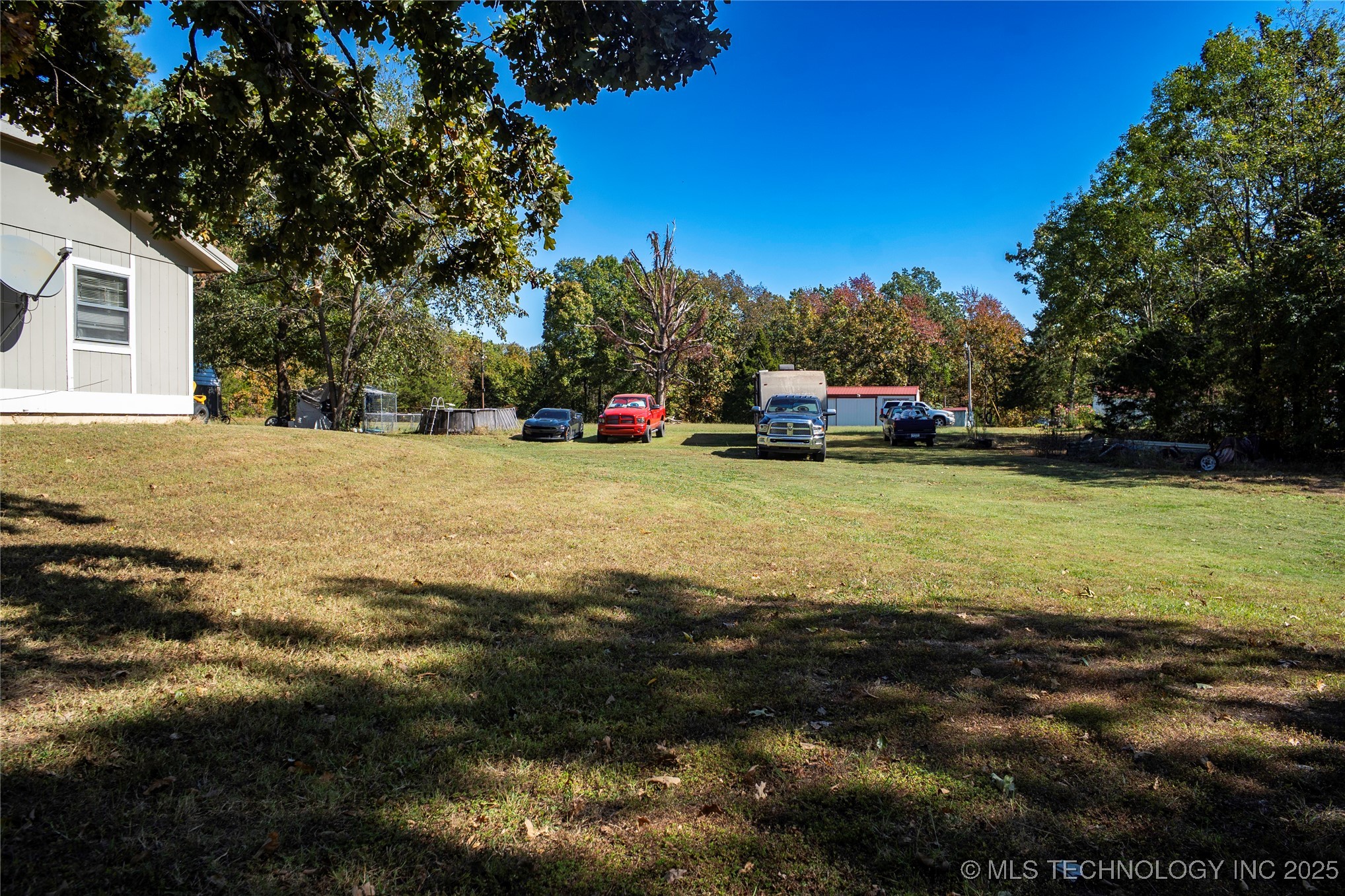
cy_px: 448
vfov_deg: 53.1
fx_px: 897
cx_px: 672
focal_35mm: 24
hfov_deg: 73.7
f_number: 5.6
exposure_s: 1/320
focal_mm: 16
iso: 100
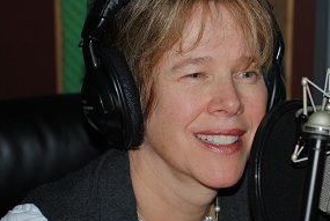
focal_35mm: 111
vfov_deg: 12.4
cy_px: 119
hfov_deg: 18.3
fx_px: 1019
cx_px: 241
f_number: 4
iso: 100
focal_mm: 50
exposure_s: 1/125
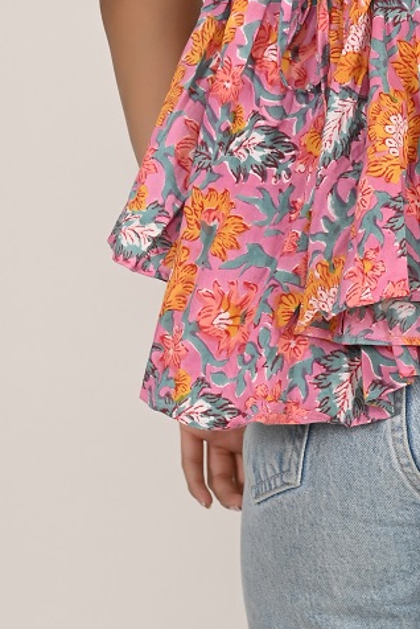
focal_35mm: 187
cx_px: 523
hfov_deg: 7.3
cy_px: -164
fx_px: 3267
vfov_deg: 10.8
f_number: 9
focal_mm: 66
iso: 200
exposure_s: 1/200
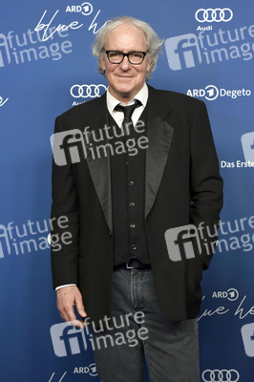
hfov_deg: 19.4
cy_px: 191
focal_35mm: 70
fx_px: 742
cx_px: 127
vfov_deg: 28.9
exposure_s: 1/250
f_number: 4
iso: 800
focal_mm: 70
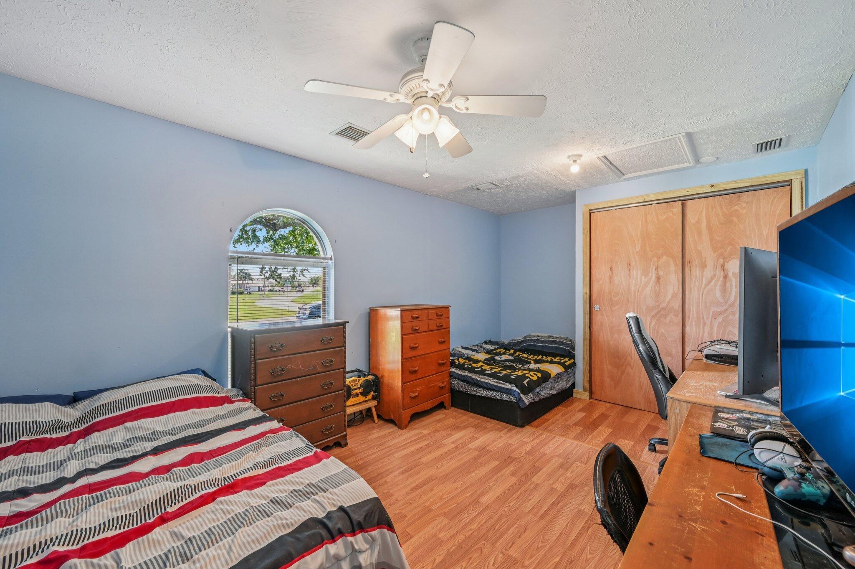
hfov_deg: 104.3
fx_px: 332
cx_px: 428
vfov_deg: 81.1
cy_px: 284
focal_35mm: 14
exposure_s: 1/13
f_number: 8
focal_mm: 14
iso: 800
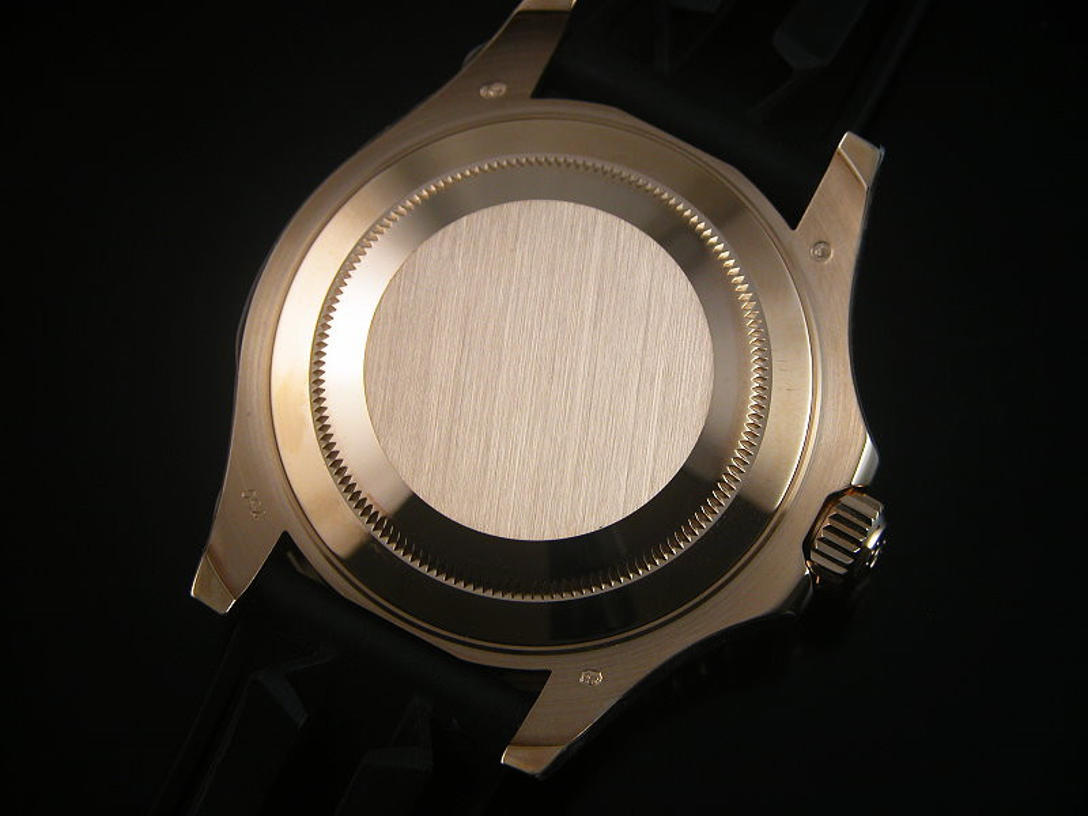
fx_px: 4652
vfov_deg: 10.0
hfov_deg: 13.3
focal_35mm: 148
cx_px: 544
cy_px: 408
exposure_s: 1/22.3
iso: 100
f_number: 3.9
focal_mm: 37.7
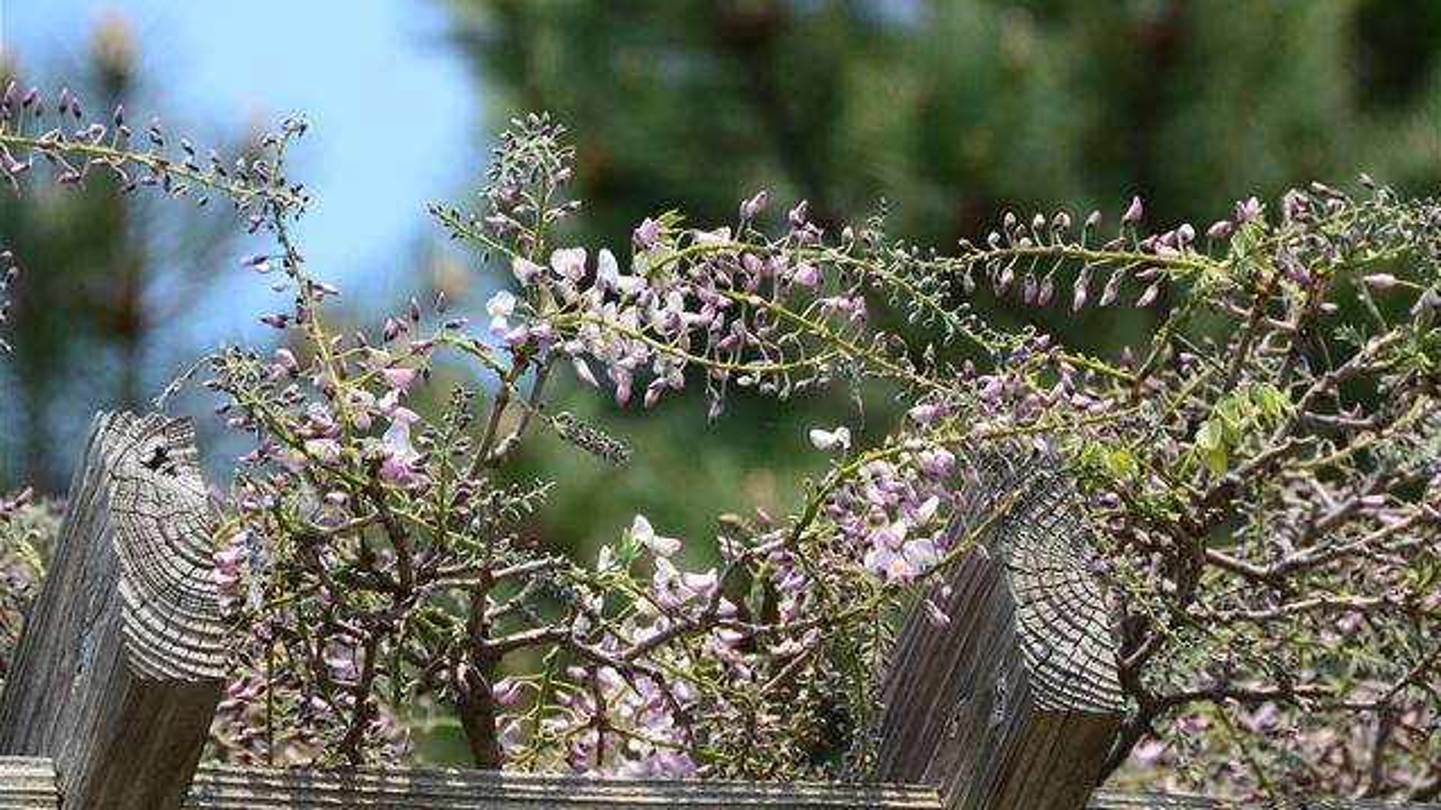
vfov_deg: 3.9
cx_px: 722
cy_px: 425
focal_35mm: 315
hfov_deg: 6.9
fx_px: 12033
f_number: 8
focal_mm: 200
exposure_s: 1/800
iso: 400
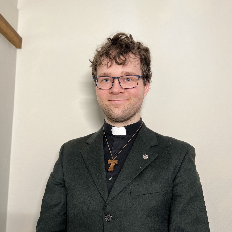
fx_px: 235
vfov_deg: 52.5
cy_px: 121
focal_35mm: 31
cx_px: 115
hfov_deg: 52.5
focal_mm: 5.7
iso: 200
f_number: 1.5
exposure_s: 1/50
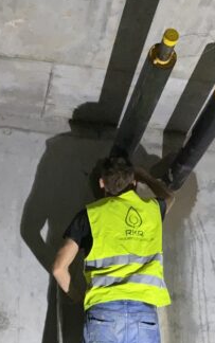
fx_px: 814
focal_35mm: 87
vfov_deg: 22.8
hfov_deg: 15.0
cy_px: 349
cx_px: 122
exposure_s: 1/33
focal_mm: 4.25
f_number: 1.8
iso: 500
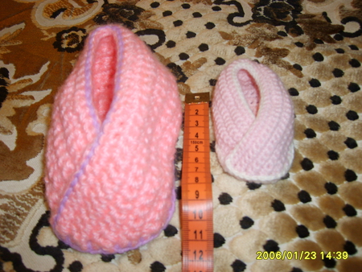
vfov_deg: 40.7
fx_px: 366
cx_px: 181
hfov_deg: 52.6
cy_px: 136
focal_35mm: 35
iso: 100
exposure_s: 1/45
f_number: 2.8
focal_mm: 5.8
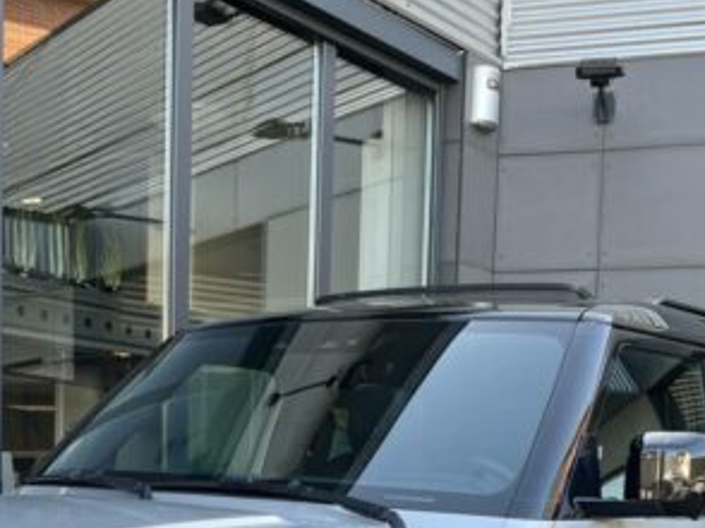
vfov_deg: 20.3
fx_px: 1384
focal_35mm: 68
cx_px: 230
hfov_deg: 28.4
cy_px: 617
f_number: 1.6
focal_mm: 5.1
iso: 40
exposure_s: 1/246
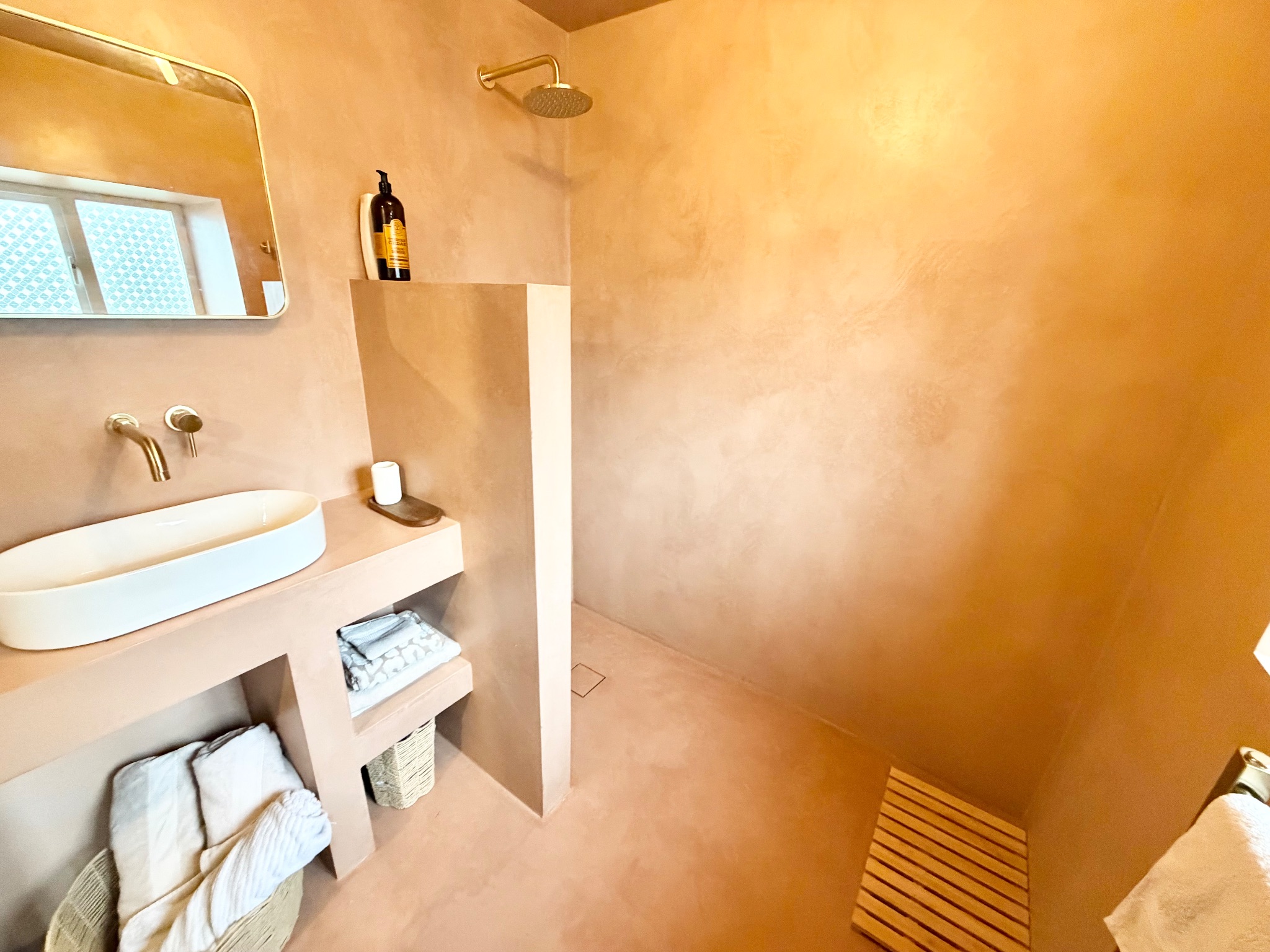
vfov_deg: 85.7
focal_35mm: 14
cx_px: 635
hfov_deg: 102.1
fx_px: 514
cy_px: 476
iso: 500
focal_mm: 2.22
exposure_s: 1/50
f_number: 2.2
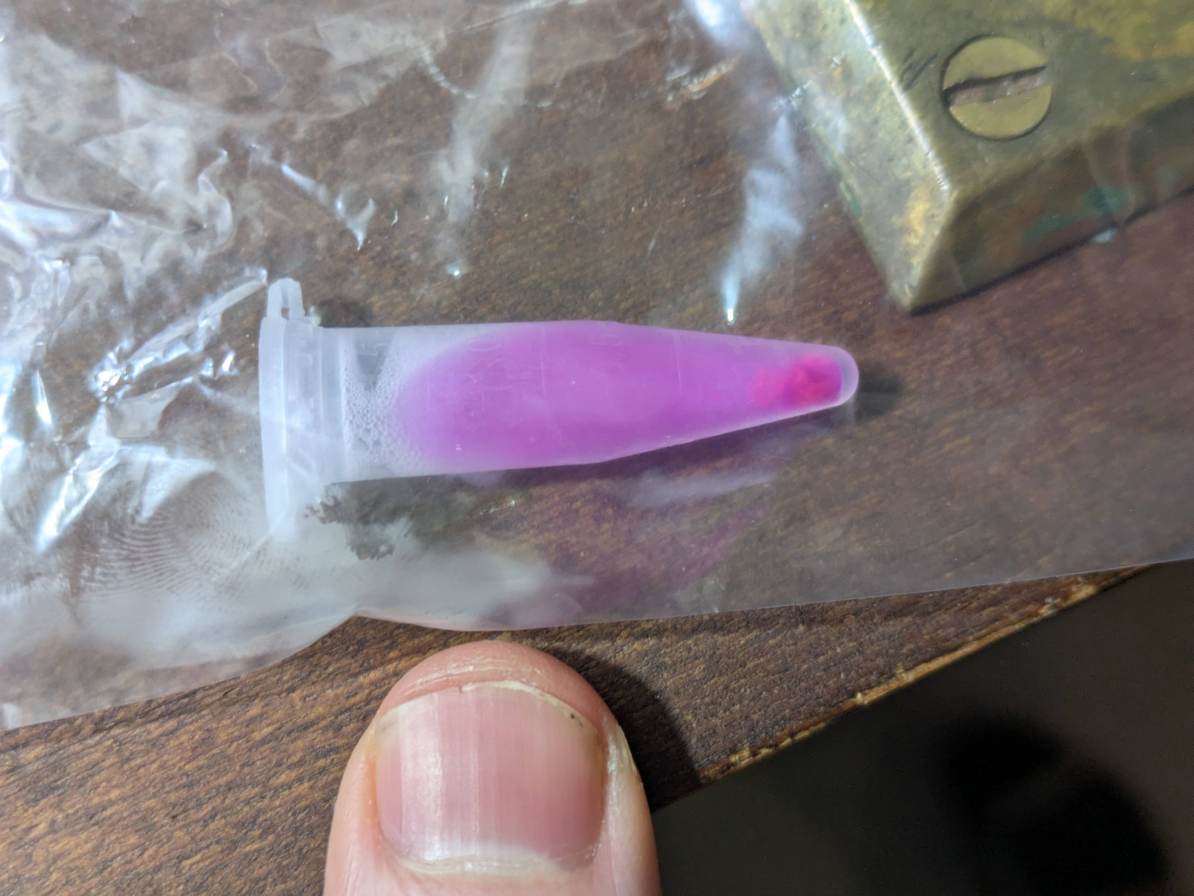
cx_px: 597
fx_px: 1760
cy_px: 448
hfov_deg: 37.5
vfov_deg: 28.6
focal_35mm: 51
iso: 131
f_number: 1.89
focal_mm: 5.43
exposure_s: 1/60
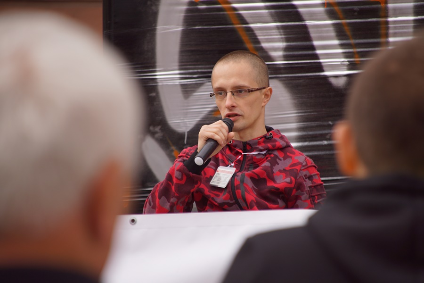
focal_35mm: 300
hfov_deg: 6.9
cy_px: 142
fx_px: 3533
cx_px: 212
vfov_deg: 4.6
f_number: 6.3
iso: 200
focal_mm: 200
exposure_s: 1/320
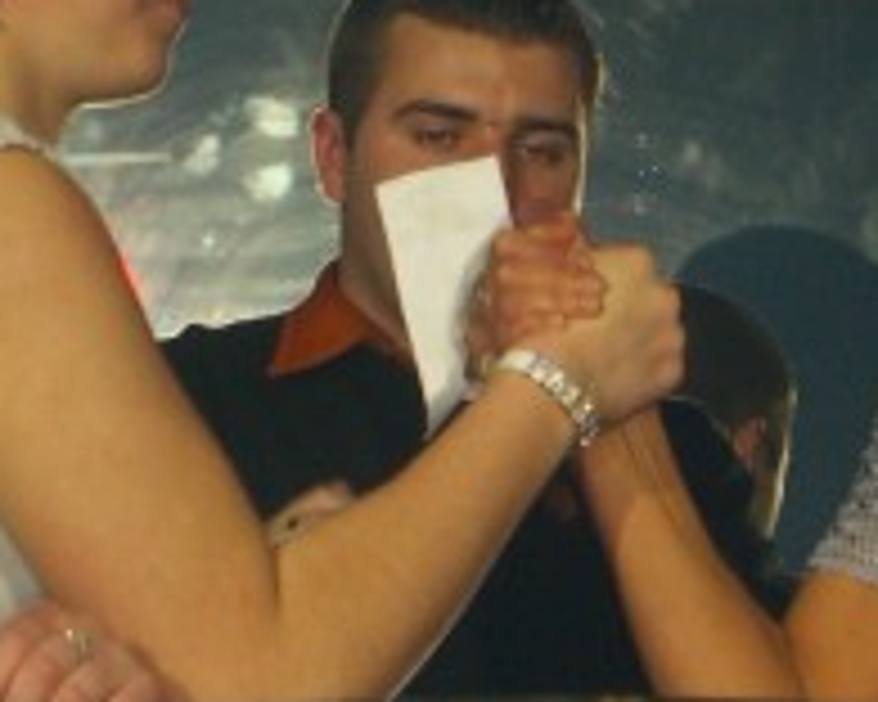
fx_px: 7432
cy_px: 202
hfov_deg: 6.8
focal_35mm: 286
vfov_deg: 5.4
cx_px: 545
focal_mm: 19.7
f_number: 4.8
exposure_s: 1/60
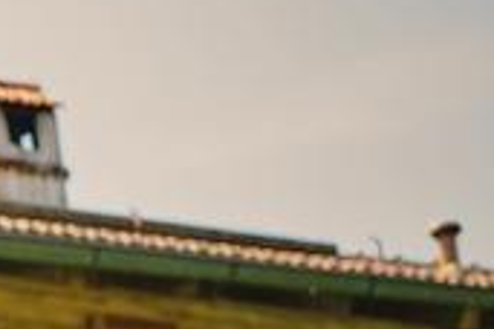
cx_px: -719
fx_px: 2813
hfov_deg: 9.0
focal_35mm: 205
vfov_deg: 6.6
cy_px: 413
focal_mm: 35
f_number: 4
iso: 80
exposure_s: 1/160
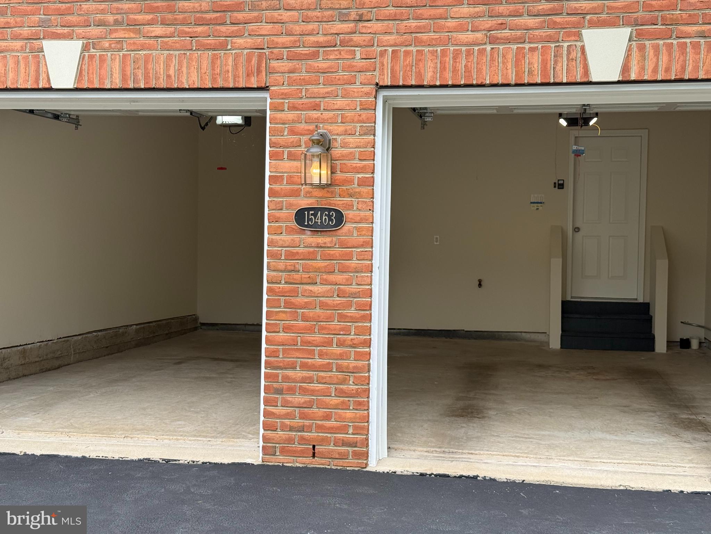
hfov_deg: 39.7
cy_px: 267
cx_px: 356
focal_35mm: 48
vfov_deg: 30.3
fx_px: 986
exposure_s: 1/422
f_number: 1.78
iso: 64
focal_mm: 6.76
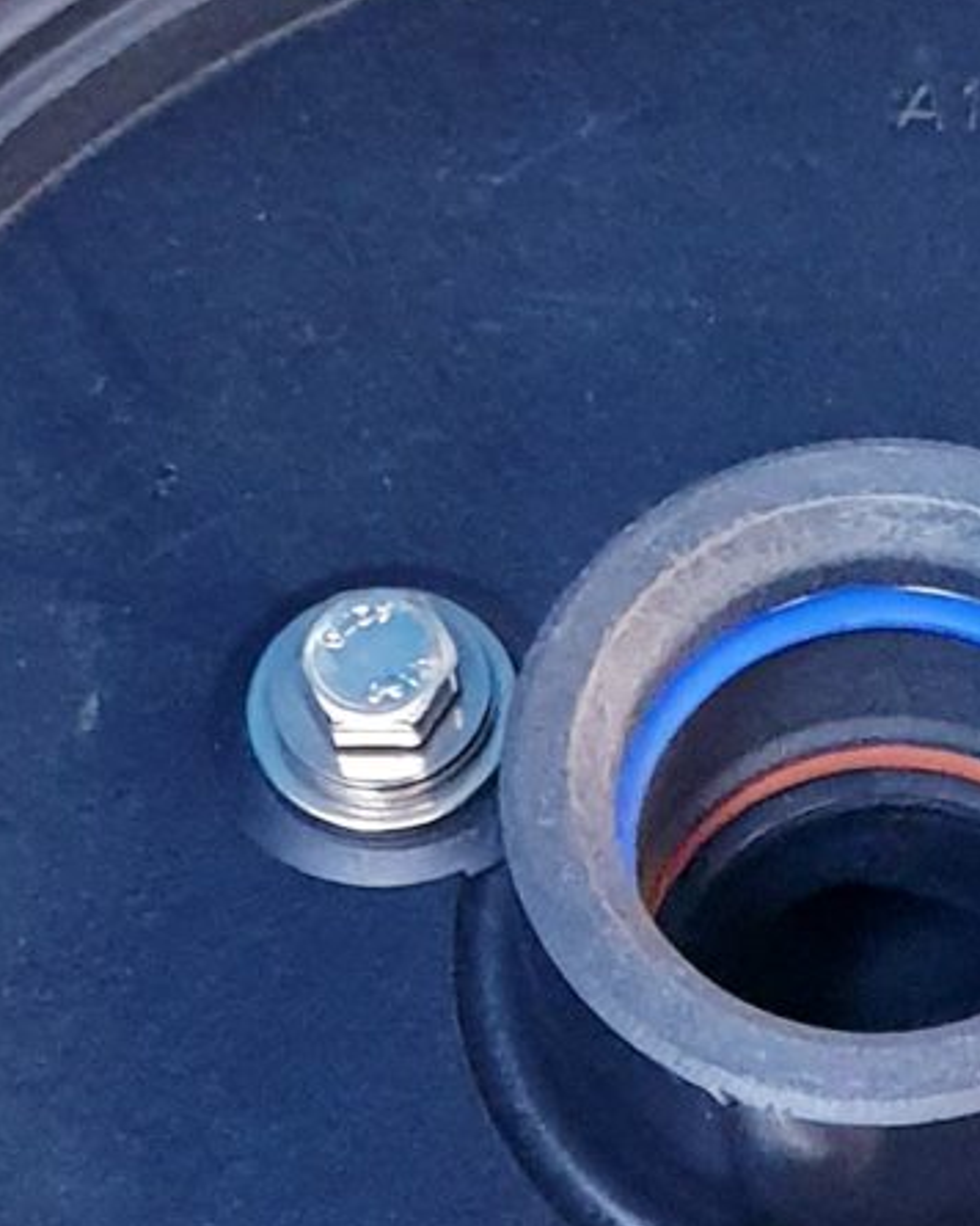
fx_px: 5293
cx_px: 853
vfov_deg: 12.2
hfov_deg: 10.5
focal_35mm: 146
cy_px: 2121
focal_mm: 4.3
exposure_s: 1/50
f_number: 2.4
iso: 320
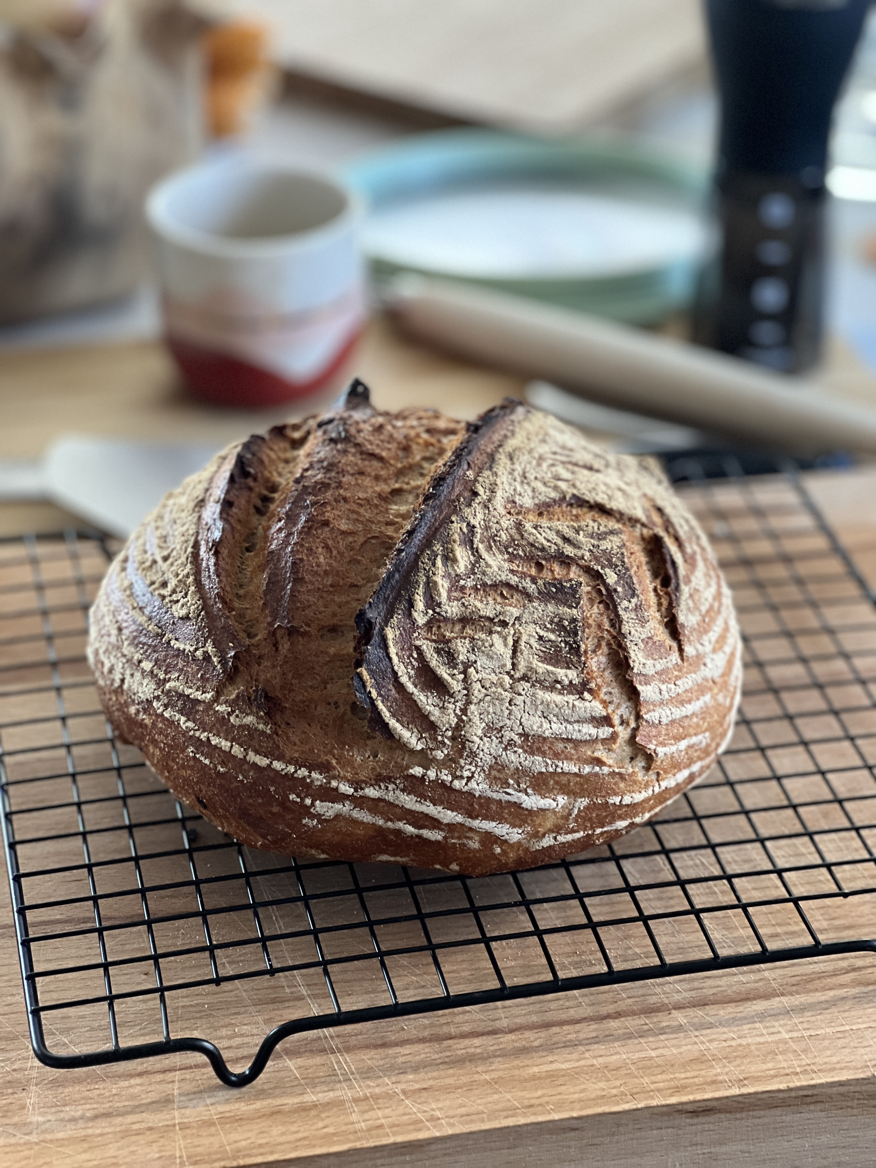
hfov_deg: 19.1
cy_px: 584
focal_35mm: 77
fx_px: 2598
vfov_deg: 25.3
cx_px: 438
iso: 320
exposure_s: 1/40
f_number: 2.8
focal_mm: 9
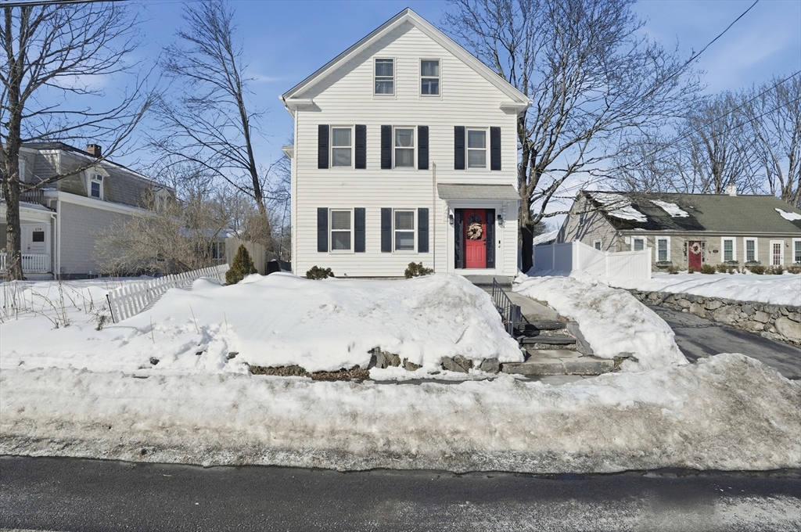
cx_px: 400
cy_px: 266
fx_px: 333
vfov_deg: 77.2
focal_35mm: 15
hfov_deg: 100.5
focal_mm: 10
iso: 800
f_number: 7.1
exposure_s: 1/4000
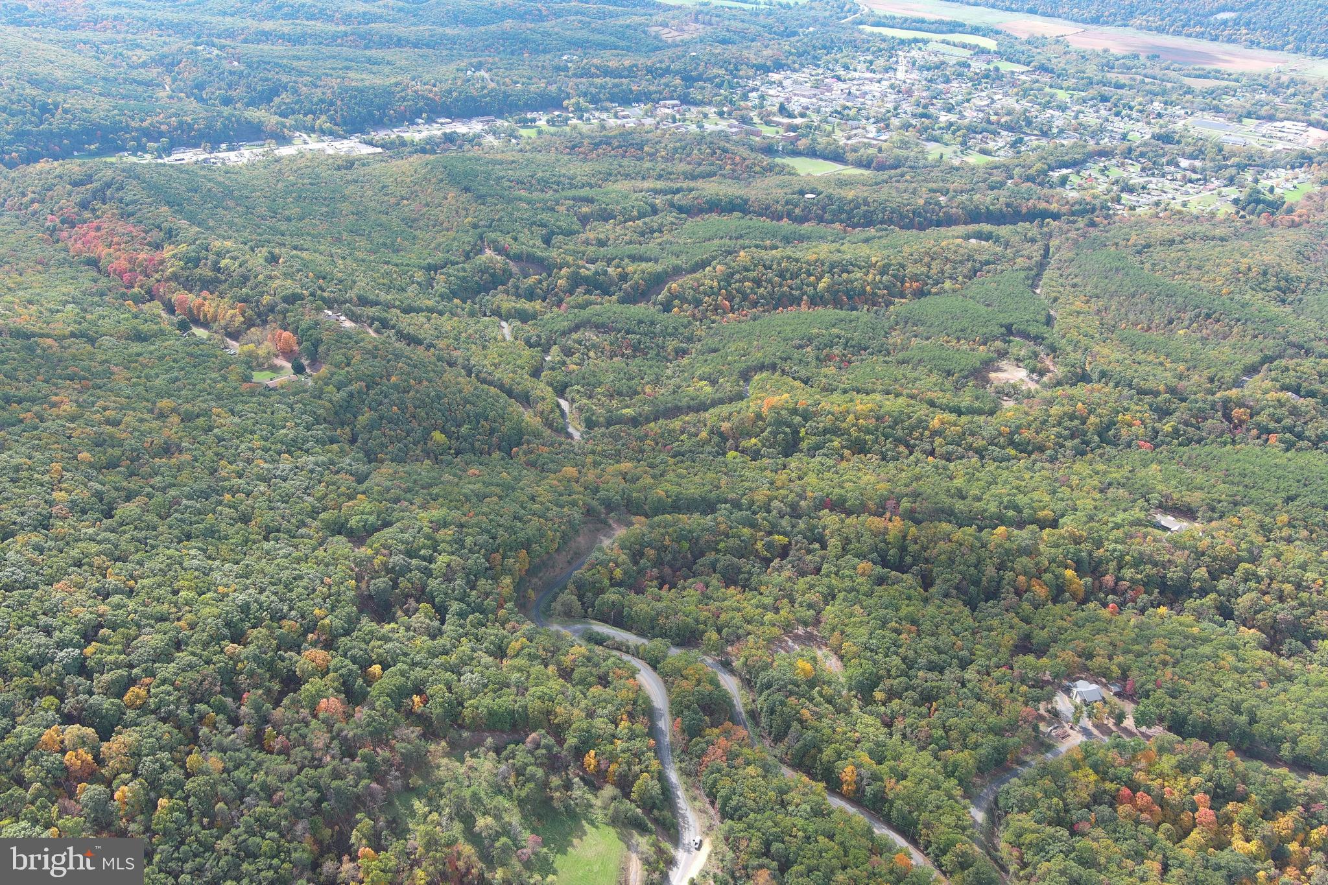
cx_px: 664
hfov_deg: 63.7
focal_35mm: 29
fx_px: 1070
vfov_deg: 45.0
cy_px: 442
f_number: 2.8
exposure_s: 1/313
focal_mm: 10.57
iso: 100
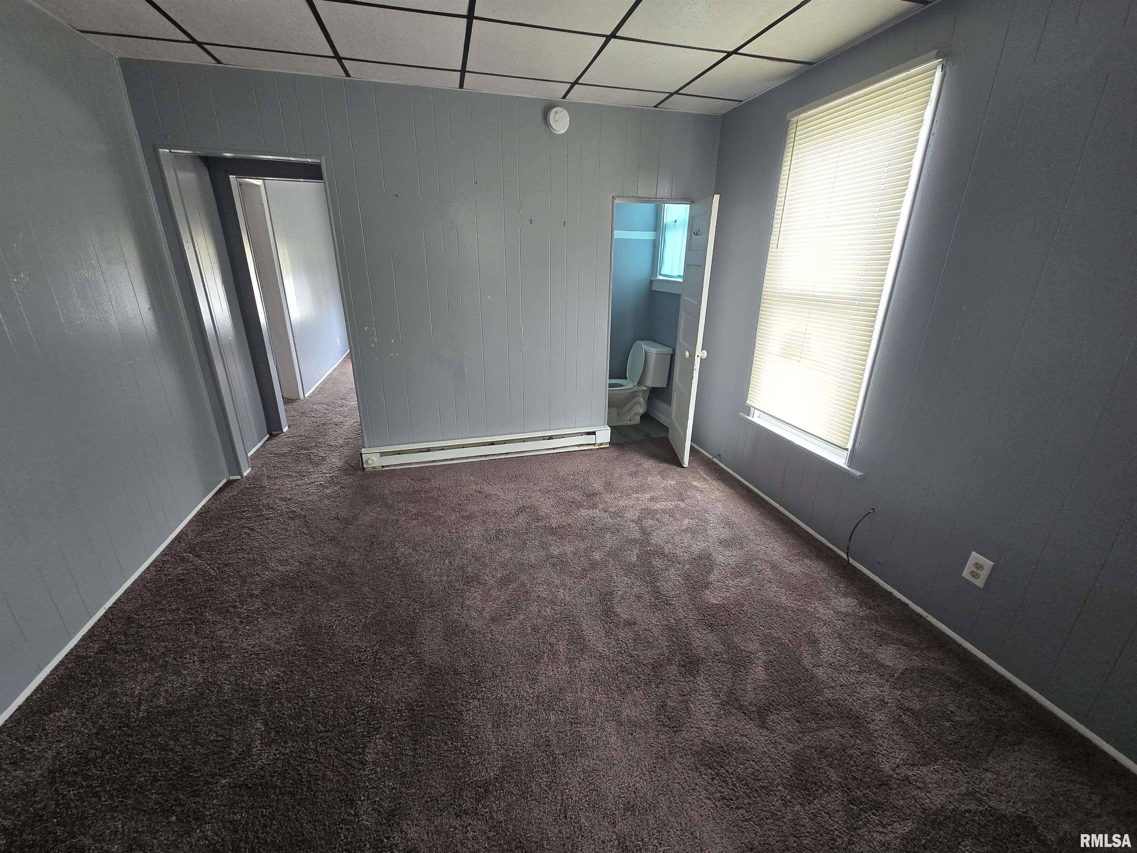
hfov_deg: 106.2
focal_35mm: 13
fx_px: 427
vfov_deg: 89.9
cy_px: 426
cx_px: 568
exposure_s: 1/60
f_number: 2.2
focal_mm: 2.2
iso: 250
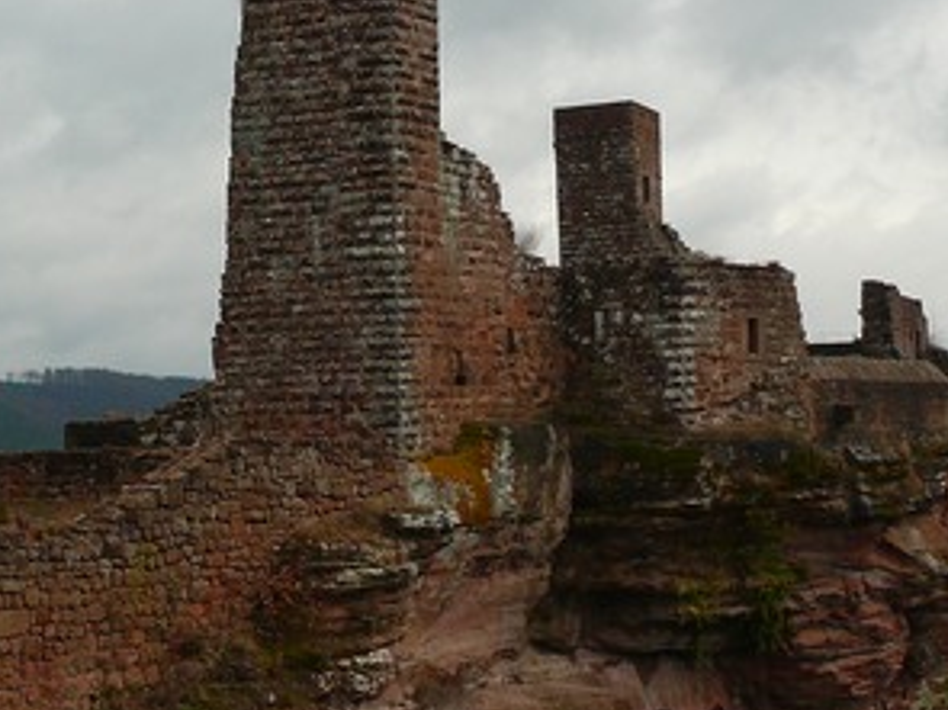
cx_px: 357
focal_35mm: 89
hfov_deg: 22.0
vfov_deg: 16.5
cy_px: 479
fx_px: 2436
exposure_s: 1/200
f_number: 4
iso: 100
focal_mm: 7.4
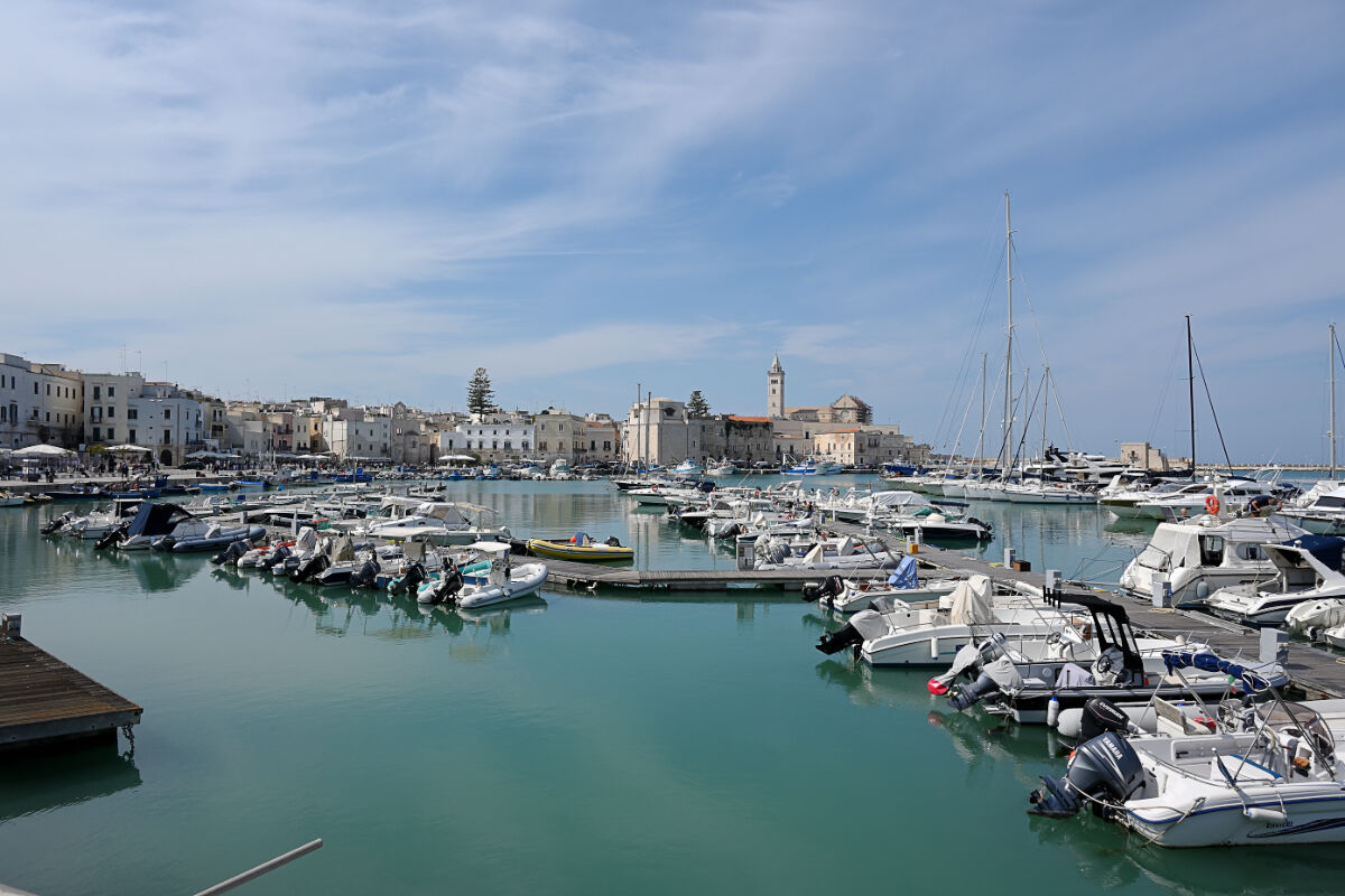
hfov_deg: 73.7
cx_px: 672
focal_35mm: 24
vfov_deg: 53.1
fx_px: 897
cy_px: 448
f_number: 6.3
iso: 100
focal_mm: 16
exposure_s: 1/1000
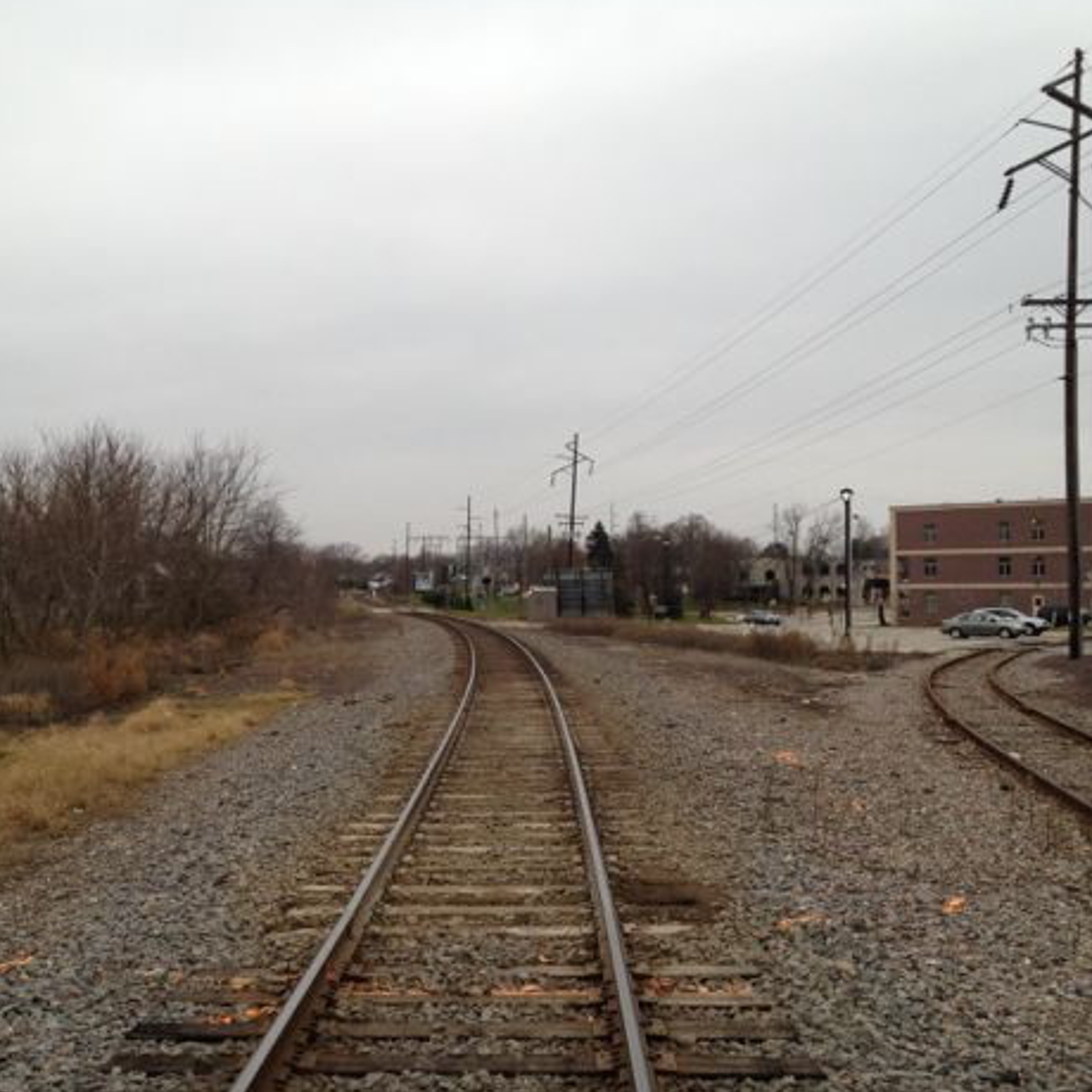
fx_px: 1535
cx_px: 487
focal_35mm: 43
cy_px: 541
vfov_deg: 39.2
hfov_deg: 39.1
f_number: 2.4
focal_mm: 4.28
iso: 64
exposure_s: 1/120
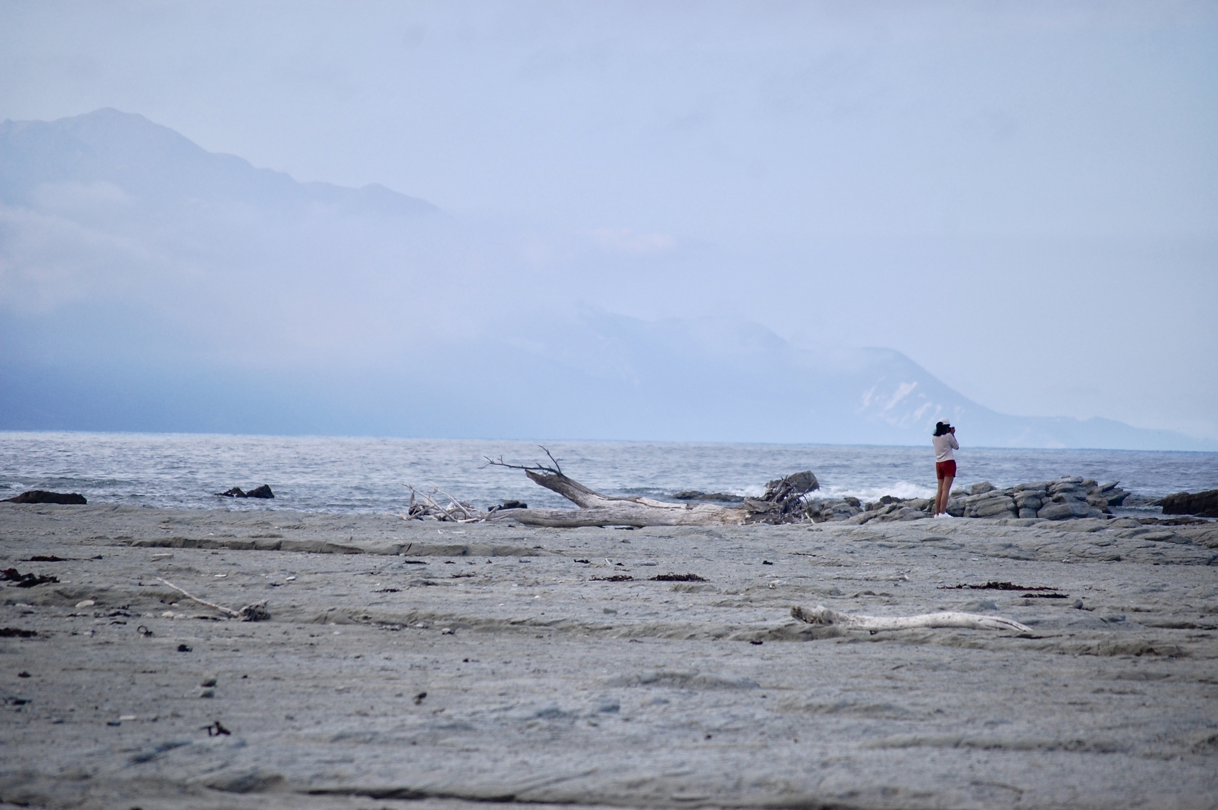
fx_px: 7606
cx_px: 609
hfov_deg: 9.2
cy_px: 405
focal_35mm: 225
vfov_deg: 6.1
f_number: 5.3
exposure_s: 1/1250
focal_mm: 150
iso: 400
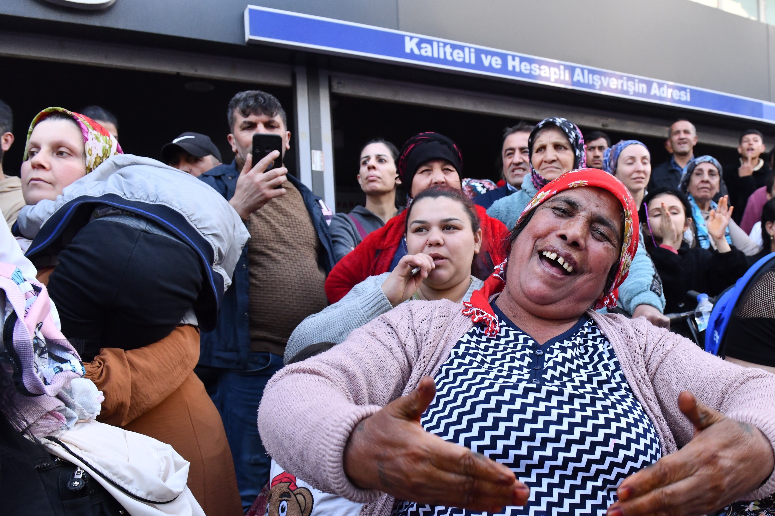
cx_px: 492
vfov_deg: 40.6
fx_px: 689
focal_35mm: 32
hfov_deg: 57.9
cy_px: 341
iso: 1250
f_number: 7.1
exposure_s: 1/500
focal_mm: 24
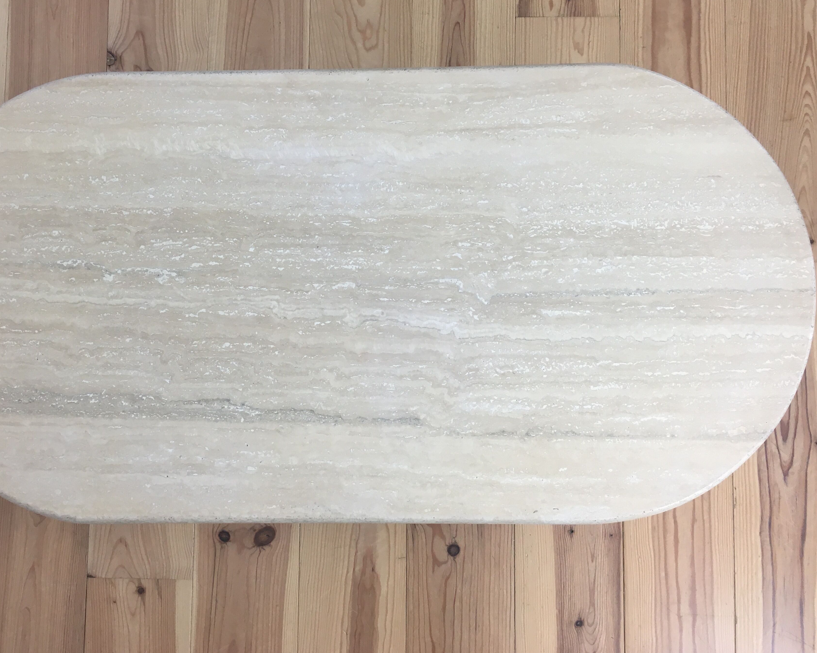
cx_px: 346
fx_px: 822
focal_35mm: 34
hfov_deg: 52.6
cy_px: 304
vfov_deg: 43.3
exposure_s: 1/33
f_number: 2.2
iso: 25
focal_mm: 4.15
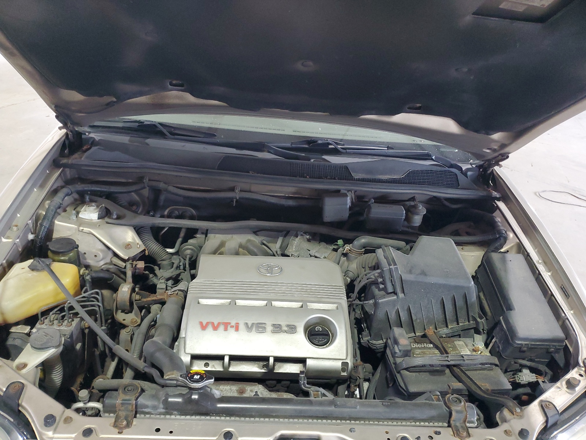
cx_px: 293
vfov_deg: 53.1
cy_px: 220
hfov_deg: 67.3
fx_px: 440
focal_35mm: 26
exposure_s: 1/60.2
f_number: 1.5
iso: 253
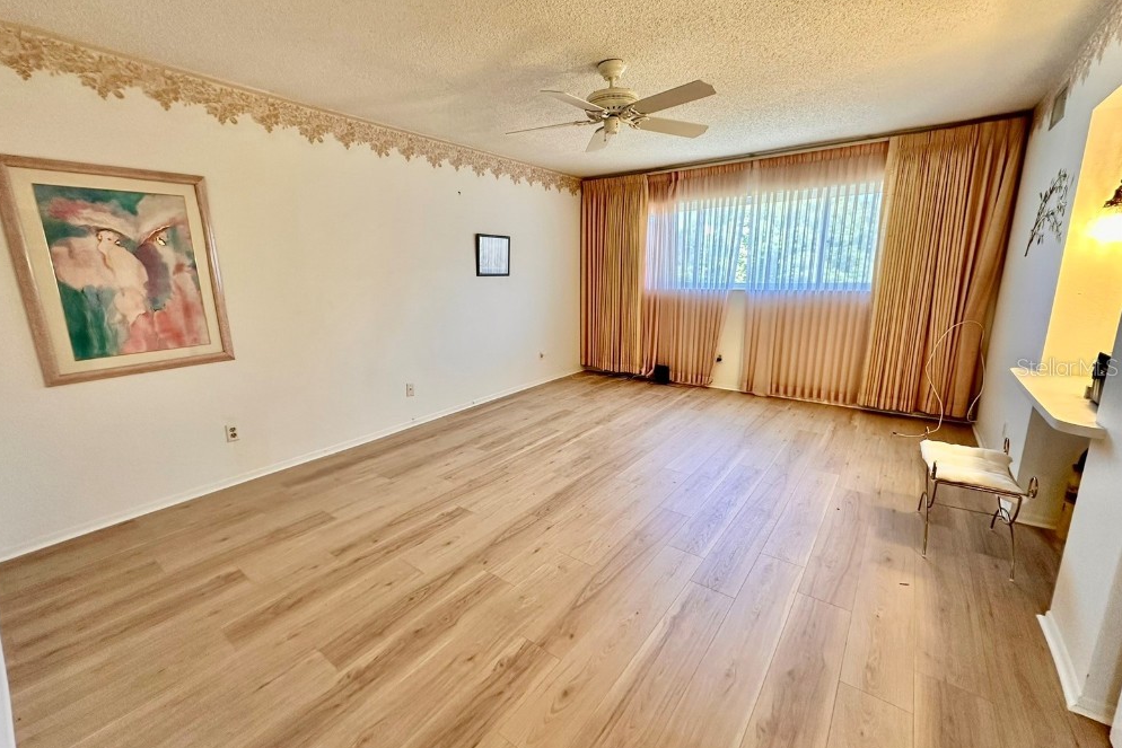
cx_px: 545
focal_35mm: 15
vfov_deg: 77.3
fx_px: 468
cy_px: 367
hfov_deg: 100.4
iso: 200
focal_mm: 2.22
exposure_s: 1/60
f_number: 2.2
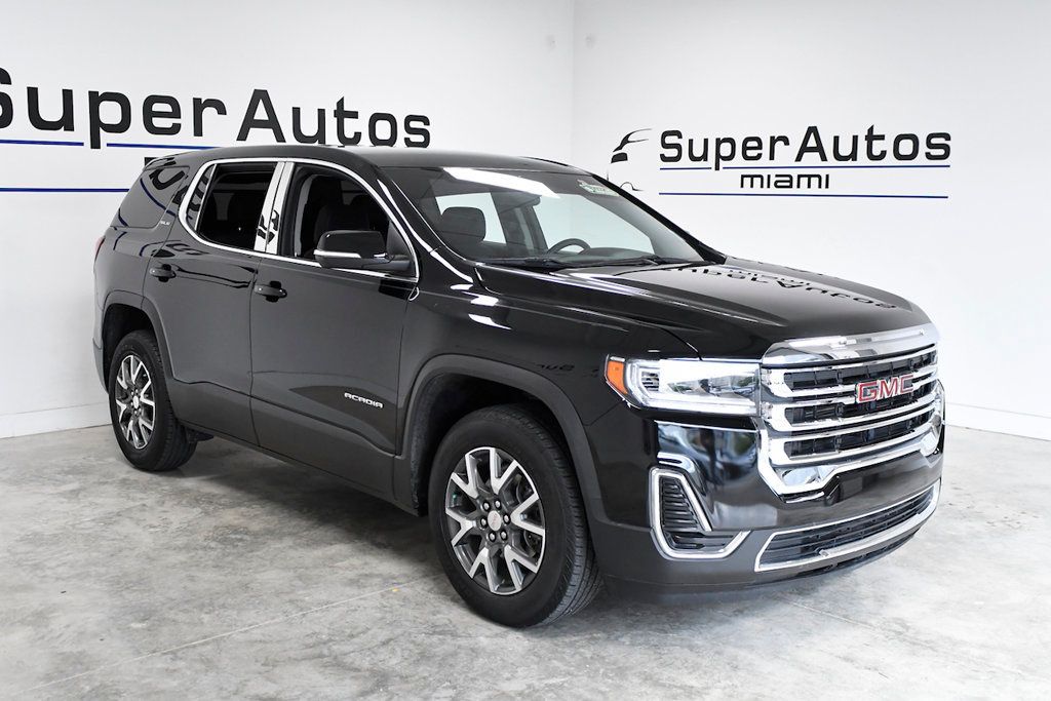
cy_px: 350
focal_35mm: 36
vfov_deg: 36.9
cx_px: 526
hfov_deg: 53.1
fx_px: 1051
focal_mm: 24
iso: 2500
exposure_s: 1/800
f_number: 4.5
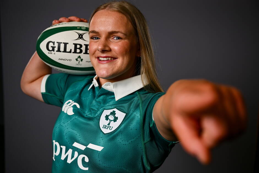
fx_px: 324
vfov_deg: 29.9
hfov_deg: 43.6
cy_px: 86
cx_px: 130
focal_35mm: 45
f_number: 4
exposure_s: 1/800
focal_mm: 45
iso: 250
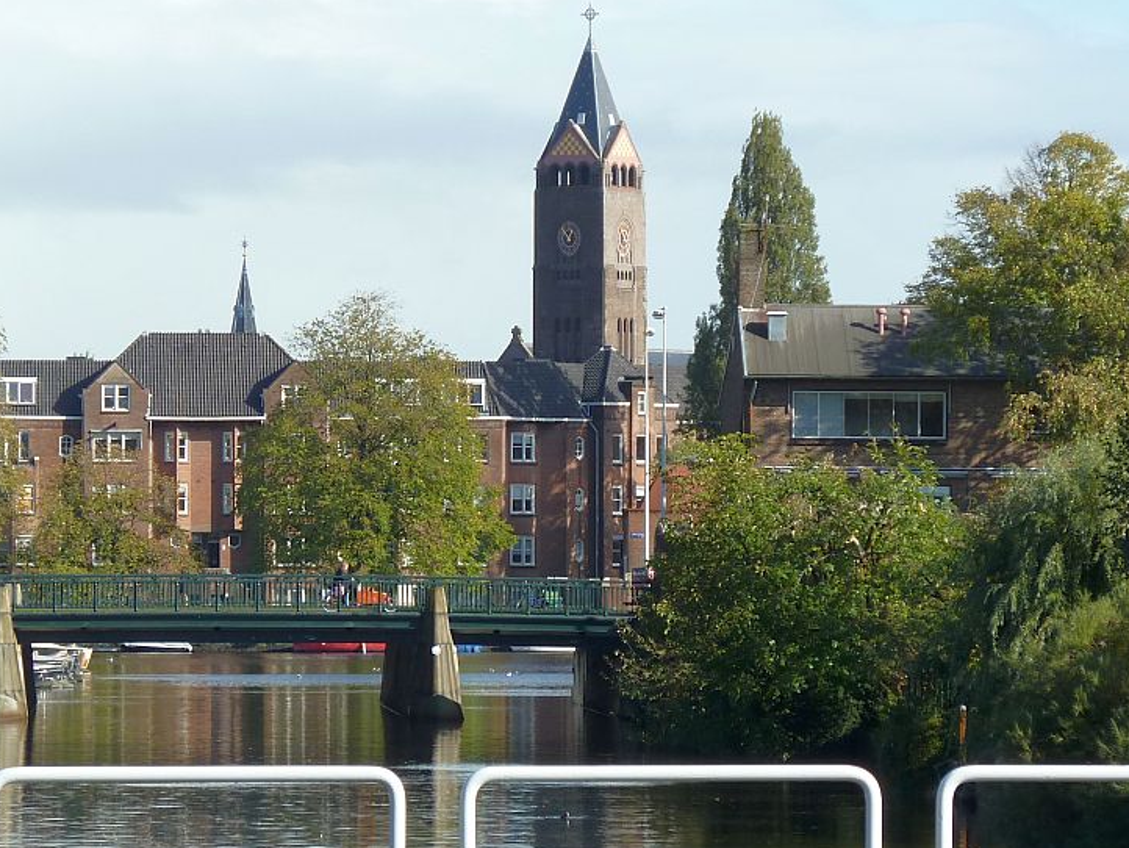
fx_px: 8417
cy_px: 468
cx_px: 618
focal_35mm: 258
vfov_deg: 5.8
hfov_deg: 7.7
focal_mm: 29.9
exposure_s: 1/250
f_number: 4.5
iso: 80
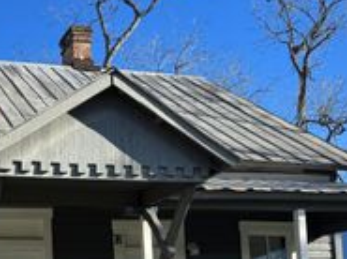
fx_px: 650
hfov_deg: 28.1
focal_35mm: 65
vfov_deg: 21.0
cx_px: 2
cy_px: 307
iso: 80
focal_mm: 6.76
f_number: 1.78
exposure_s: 1/2174
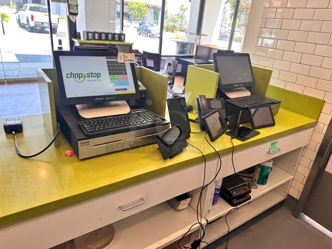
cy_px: 124
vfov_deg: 56.8
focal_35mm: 24
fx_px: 230
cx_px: 166
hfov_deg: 71.6
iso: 100
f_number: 1.78
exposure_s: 1/139
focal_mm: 6.86
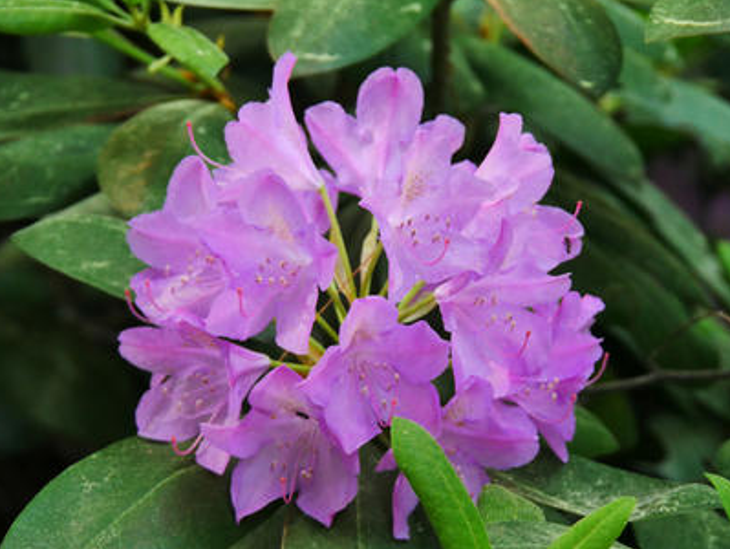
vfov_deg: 7.3
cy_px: 304
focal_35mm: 203
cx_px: 388
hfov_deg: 9.7
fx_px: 4285
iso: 1600
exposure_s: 1/200
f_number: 5.5
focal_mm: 90
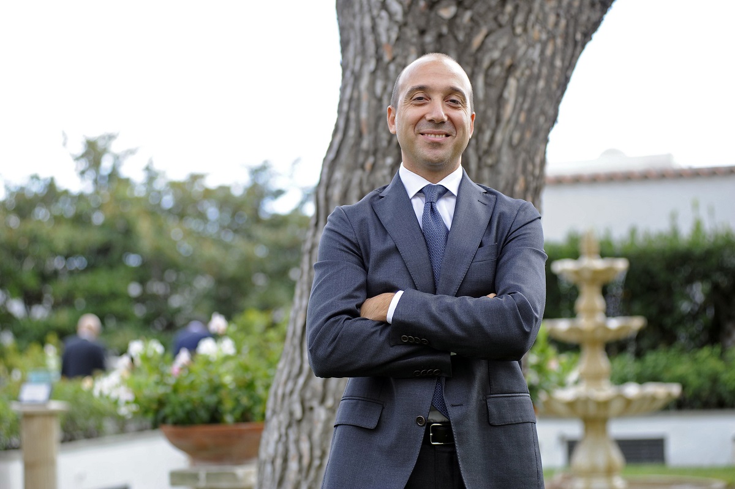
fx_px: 1632
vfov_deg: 17.0
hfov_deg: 25.4
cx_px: 368
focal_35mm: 80
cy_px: 244
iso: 200
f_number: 4
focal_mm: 80
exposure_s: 1/320
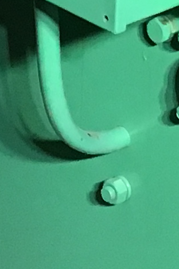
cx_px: 105
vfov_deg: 8.9
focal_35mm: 225
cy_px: -120
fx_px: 1678
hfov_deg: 6.1
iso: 100
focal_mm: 3.3
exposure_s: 1/30
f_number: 2.4
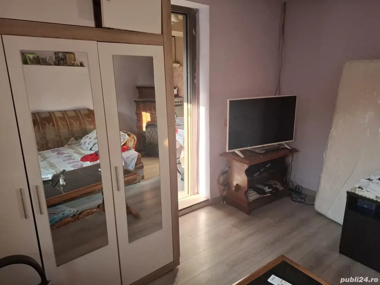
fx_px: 252
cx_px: 190
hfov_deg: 73.9
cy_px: 142
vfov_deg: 58.9
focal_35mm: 23
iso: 200
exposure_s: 1/100
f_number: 1.8
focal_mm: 5.54
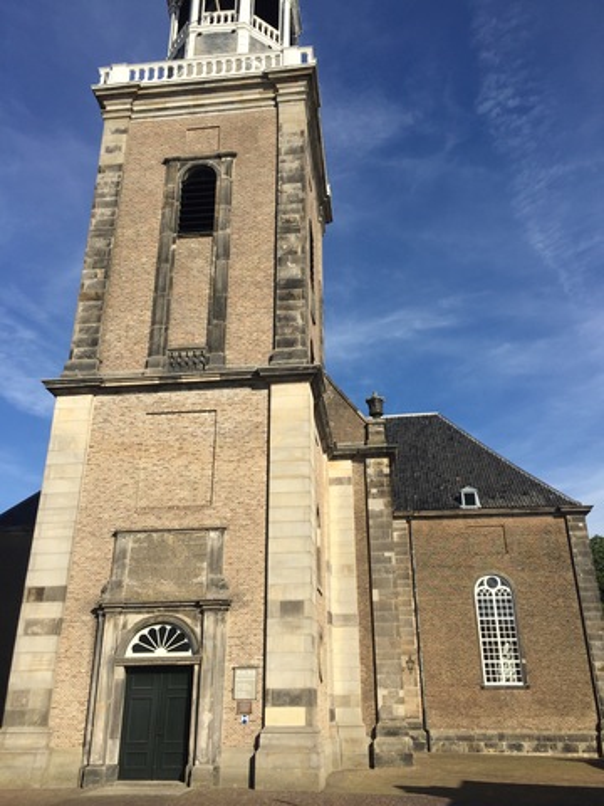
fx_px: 675
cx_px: 302
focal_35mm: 29
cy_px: 403
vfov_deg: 61.7
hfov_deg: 48.2
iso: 32
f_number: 2.2
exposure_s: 1/2475
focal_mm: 4.15
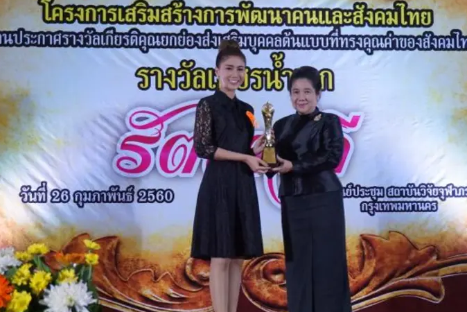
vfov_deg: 20.6
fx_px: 856
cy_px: 170
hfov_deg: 30.5
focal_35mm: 66
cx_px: 227
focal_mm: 38
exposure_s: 1/160
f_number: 5.6
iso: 3200
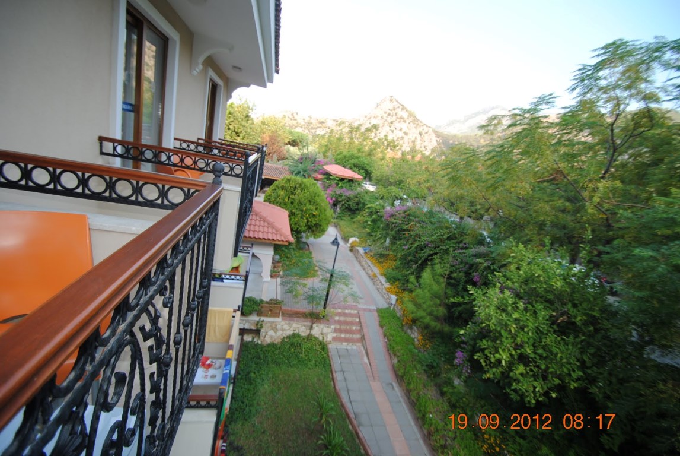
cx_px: 340
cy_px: 228
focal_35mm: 15
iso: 100
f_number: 3.5
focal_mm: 10
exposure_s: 1/200
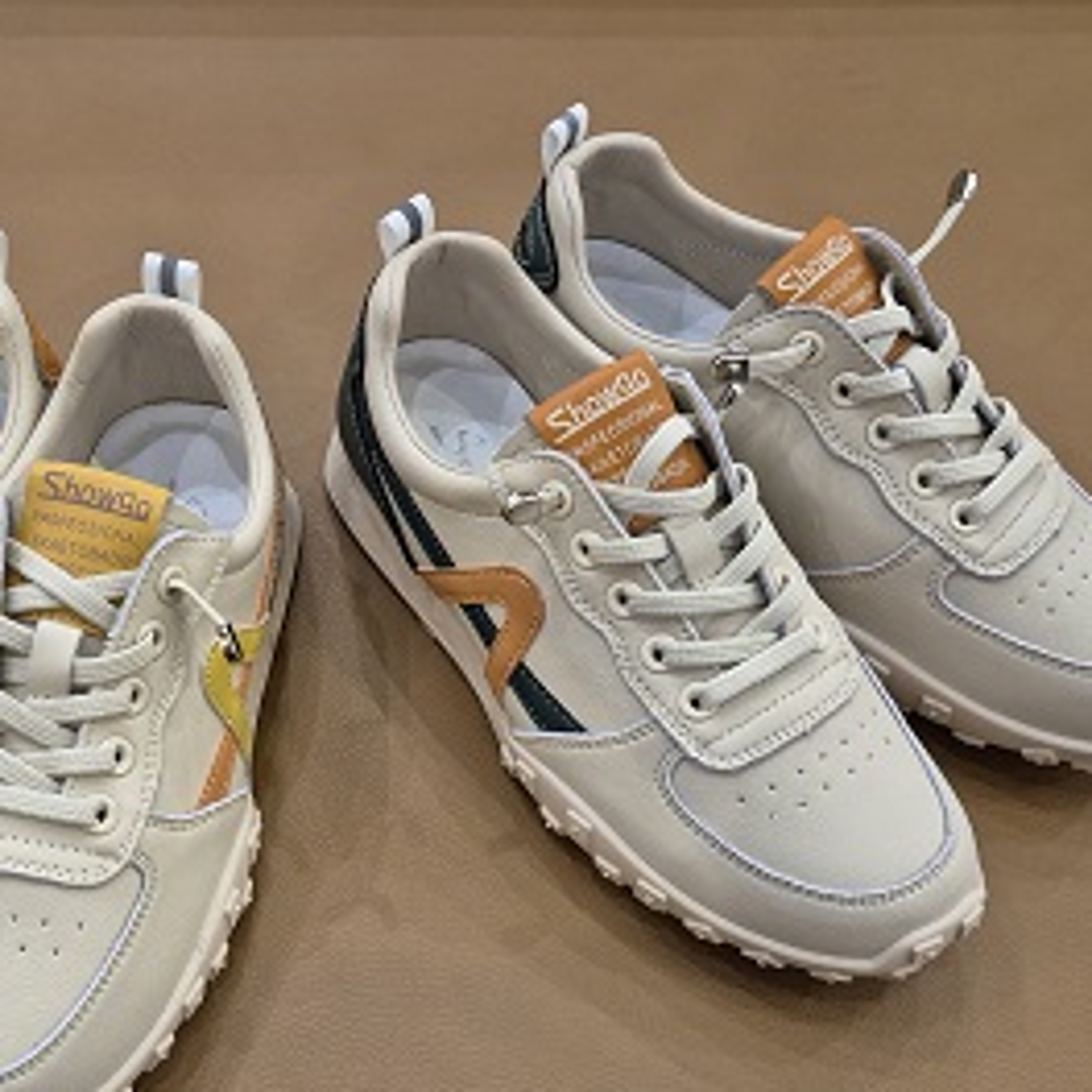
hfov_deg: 44.0
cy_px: 720
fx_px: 1321
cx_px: 331
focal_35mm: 37
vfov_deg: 44.3
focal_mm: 5.4
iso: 640
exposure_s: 1/120
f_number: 1.8
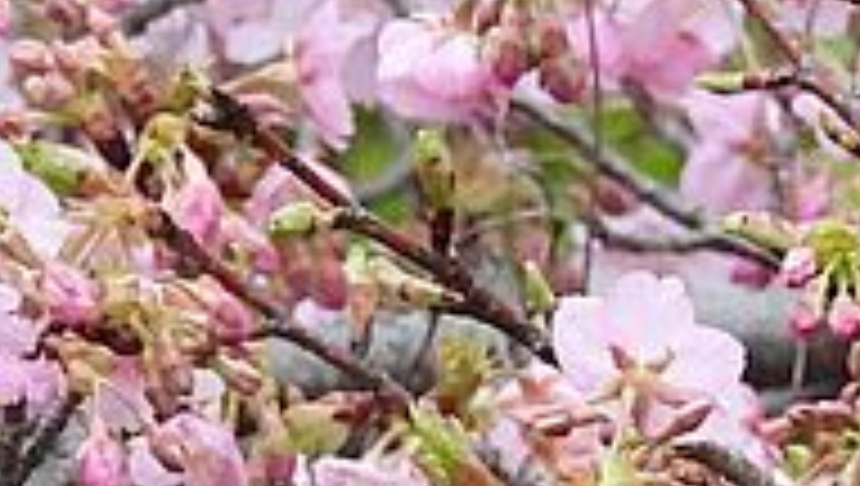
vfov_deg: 0.6
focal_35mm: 2049
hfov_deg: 1.1
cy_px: 144
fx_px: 46784
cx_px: 585
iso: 1100
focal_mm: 80.3
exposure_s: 1/1000
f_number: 5
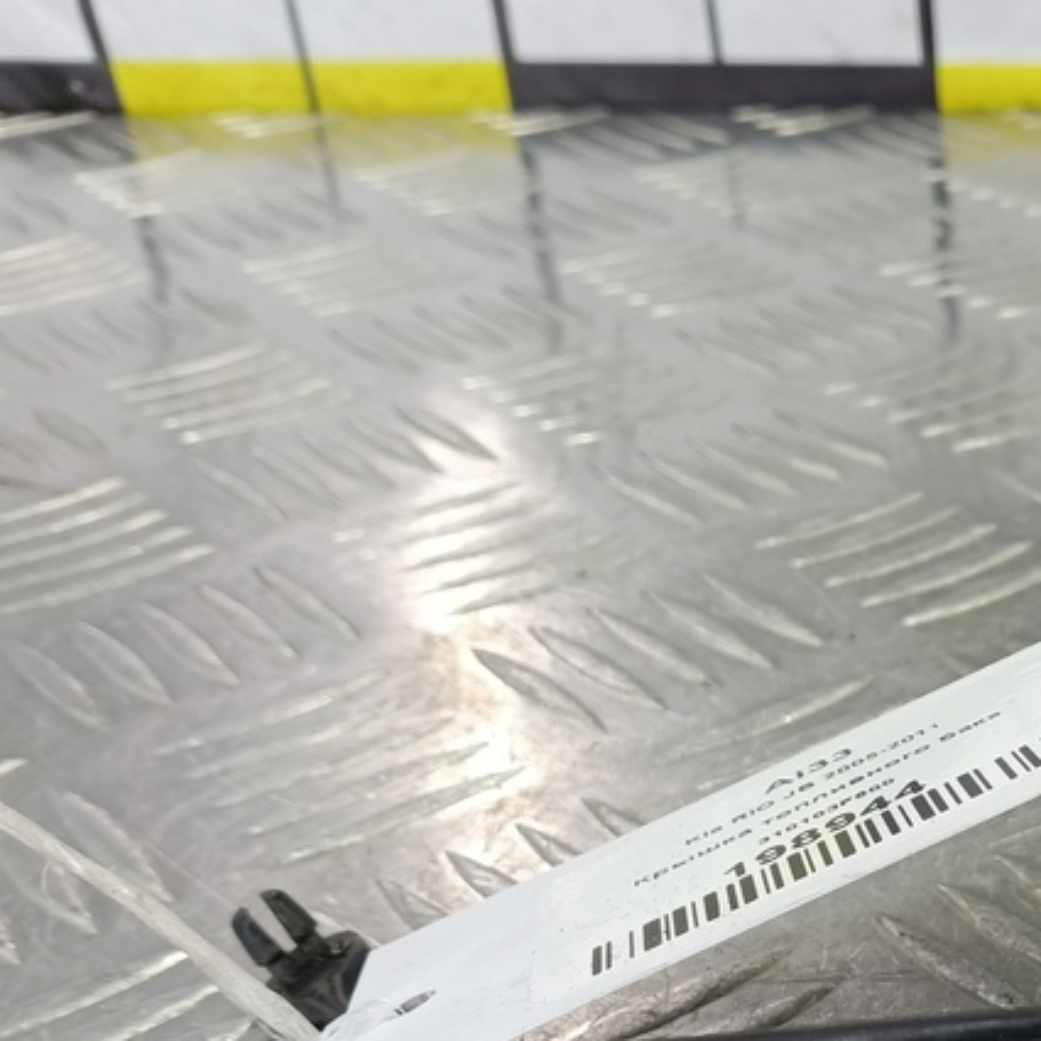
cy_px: 870
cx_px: 1186
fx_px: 1667
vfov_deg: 33.4
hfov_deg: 30.5
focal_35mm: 49
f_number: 1.6
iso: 148
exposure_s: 1/50
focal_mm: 4.11
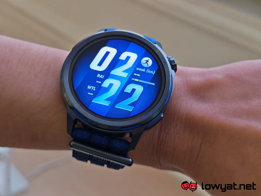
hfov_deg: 41.2
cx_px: 130
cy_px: 98
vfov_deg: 31.5
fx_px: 347
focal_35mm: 46
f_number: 1.6
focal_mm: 5.4
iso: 50
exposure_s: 1/60
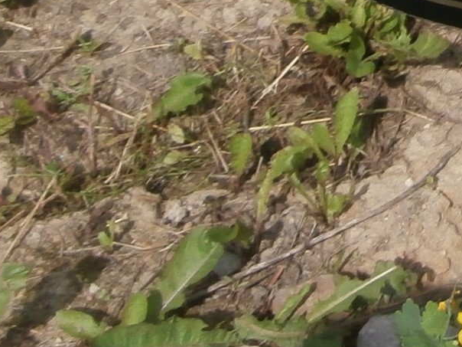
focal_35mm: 119
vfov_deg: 11.0
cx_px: 830
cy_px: -412
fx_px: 1588
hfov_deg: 14.5
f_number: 3
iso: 100
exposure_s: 1/1250
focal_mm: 4.2
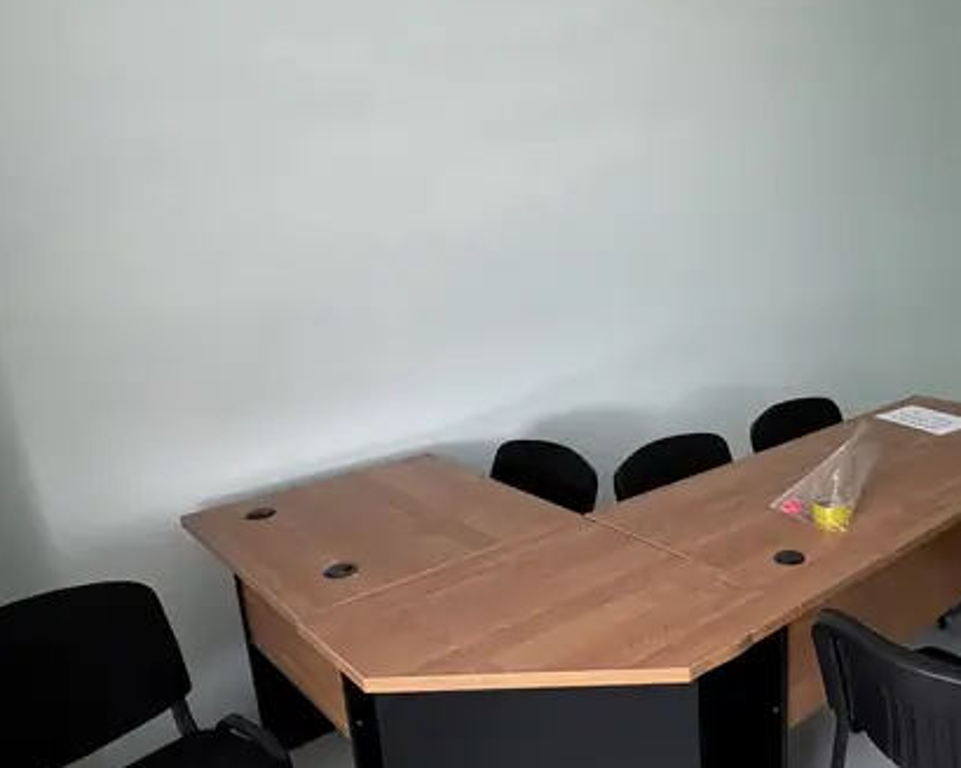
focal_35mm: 30
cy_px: 404
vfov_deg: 48.5
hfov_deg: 56.1
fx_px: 853
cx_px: 713
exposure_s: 1/99
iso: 160
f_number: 2.2
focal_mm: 2.22
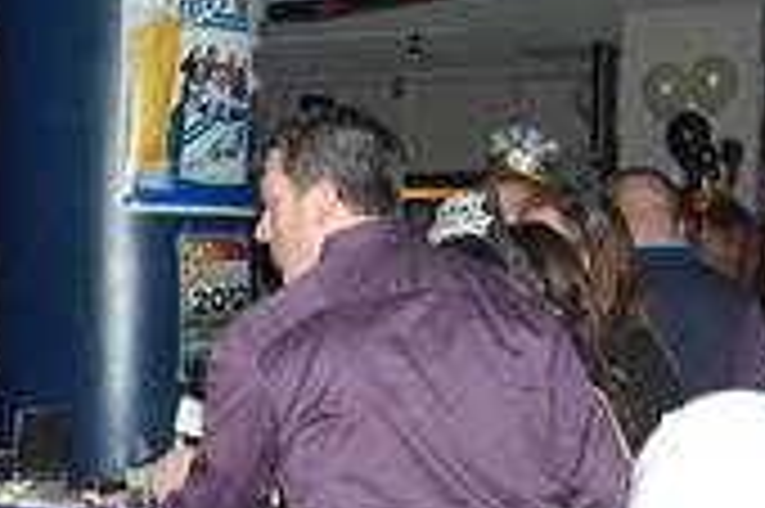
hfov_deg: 20.2
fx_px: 2059
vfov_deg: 14.0
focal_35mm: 97
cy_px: 414
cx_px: -63
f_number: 3.8
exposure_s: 1/60
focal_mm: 22
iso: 400
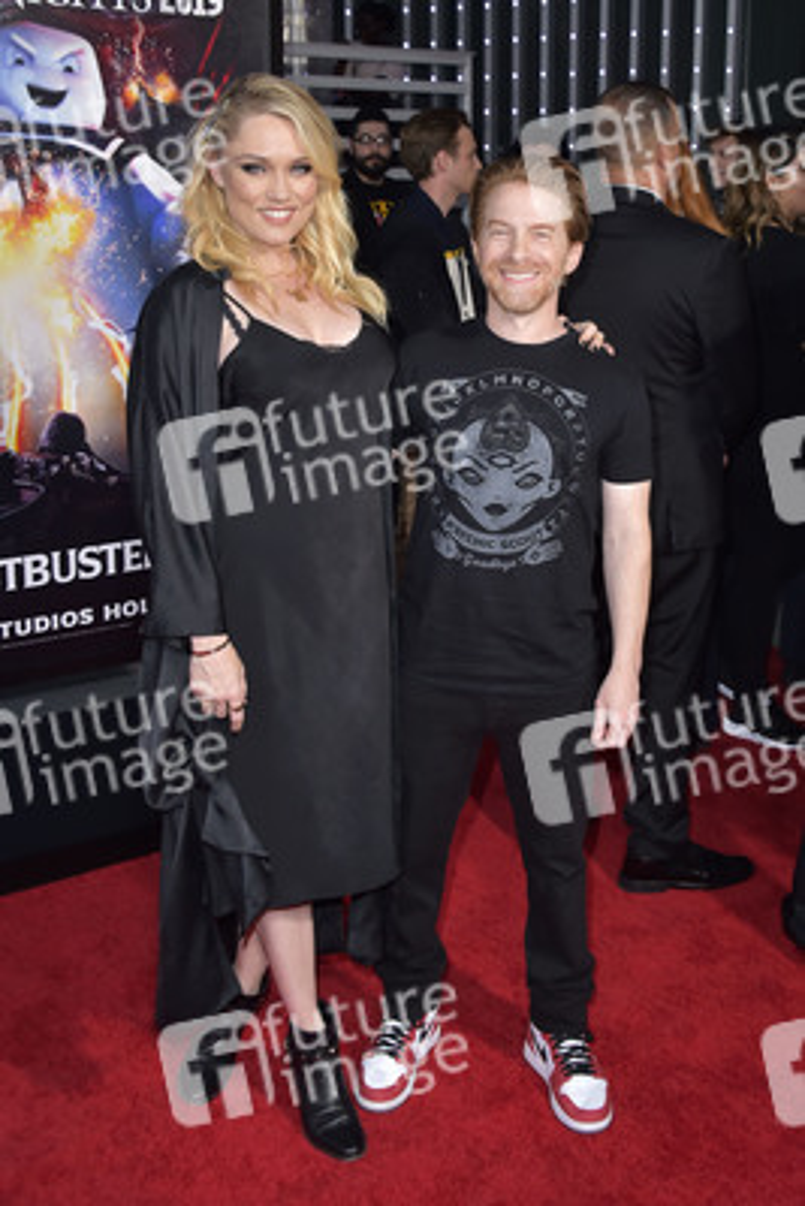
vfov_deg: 46.4
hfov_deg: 31.9
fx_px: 1407
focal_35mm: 42
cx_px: 402
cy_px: 603
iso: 320
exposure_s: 1/250
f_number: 7.1
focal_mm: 42
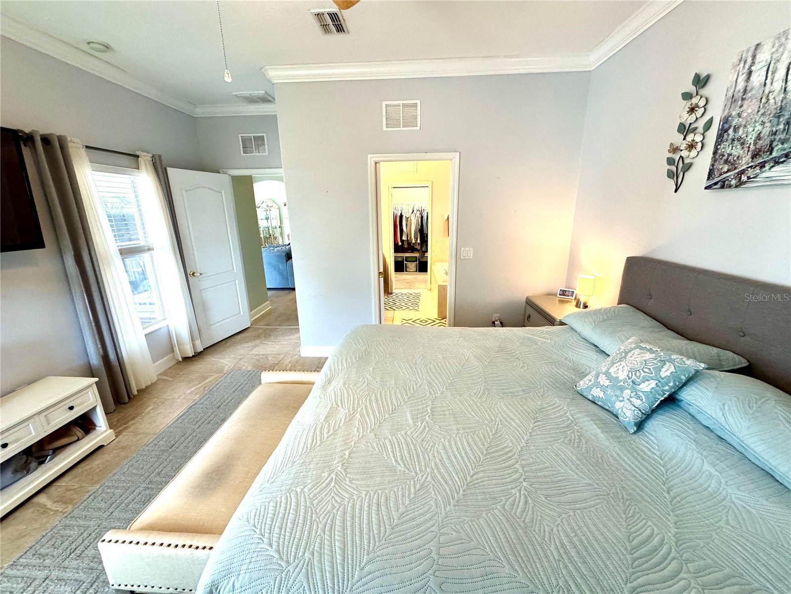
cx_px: 396
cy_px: 297
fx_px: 320
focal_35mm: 14
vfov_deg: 85.7
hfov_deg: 102.1
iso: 250
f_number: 2.2
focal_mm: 2.22
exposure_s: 1/120
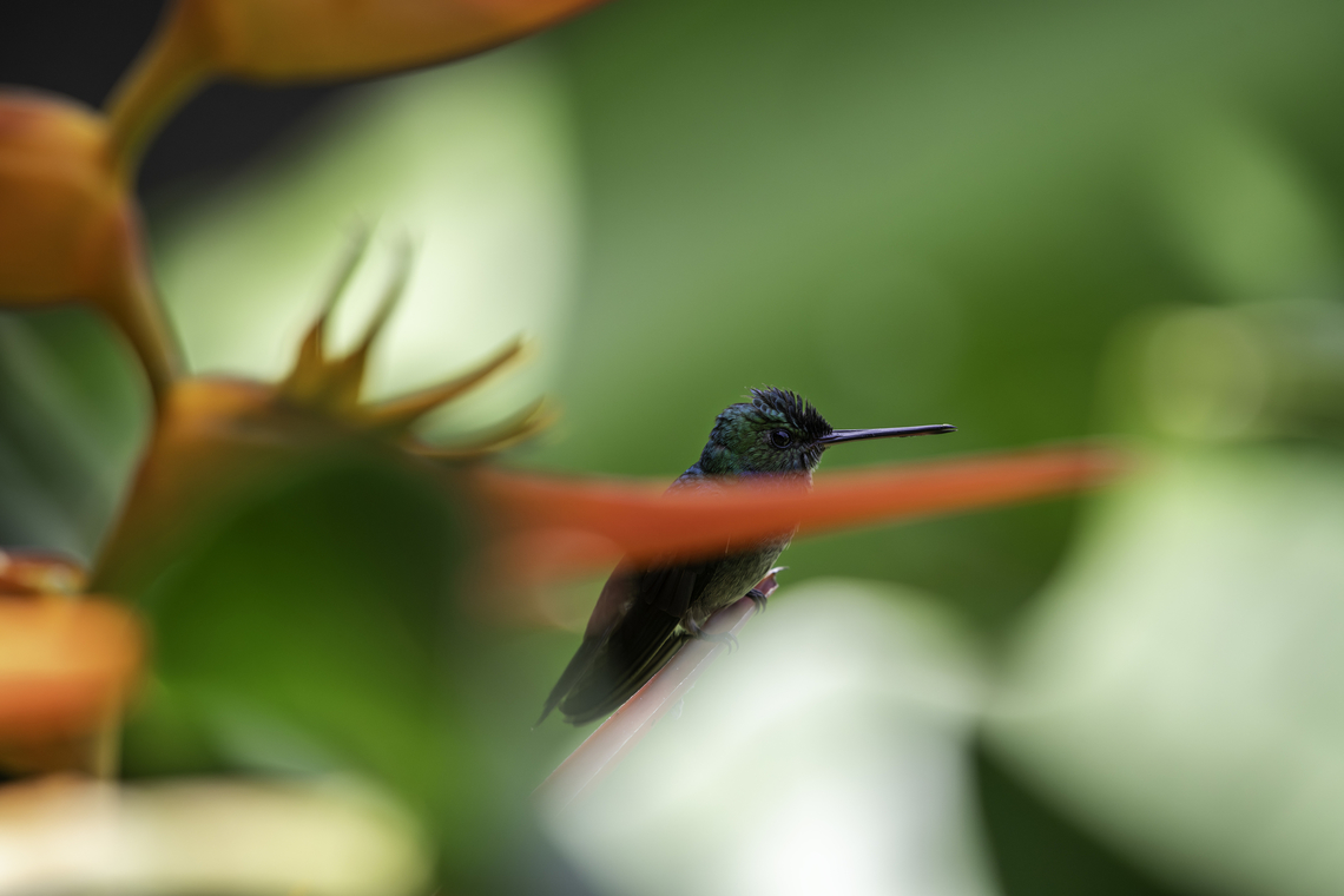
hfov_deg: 4.1
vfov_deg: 2.7
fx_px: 18665
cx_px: 672
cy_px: 448
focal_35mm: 500
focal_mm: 500
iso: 1250
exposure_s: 1/1250
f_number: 5.6
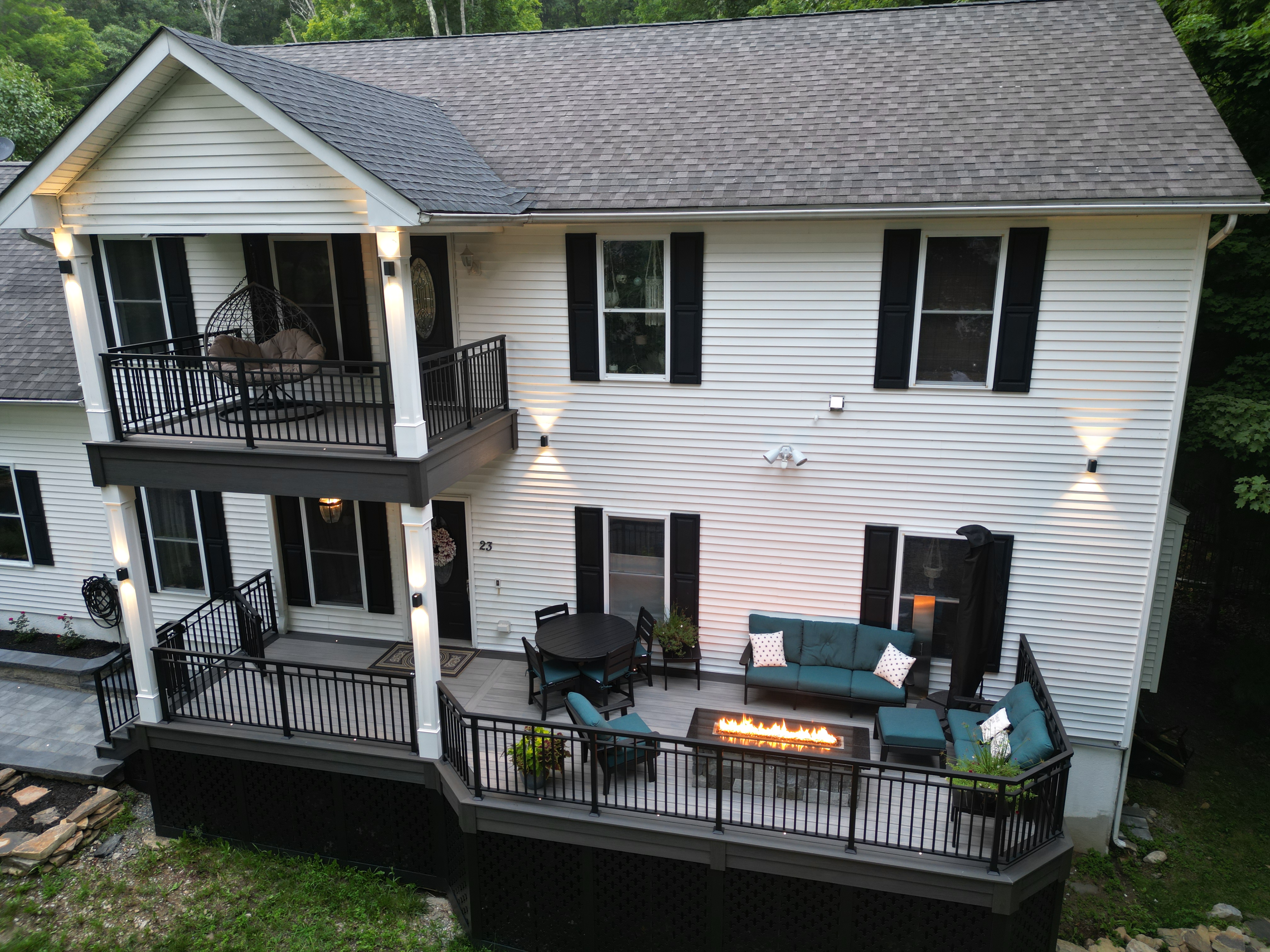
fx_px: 881
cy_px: 476
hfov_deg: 71.6
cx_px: 635
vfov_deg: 56.8
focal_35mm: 24
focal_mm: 6.72
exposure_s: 1/30
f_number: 1.7
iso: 100
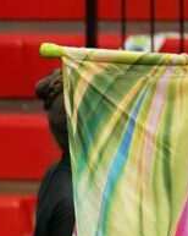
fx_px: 5552
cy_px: 316
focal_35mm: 797
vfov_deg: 2.4
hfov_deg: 1.9
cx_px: -234
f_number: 2.8
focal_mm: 160
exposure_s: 1/400
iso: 4000
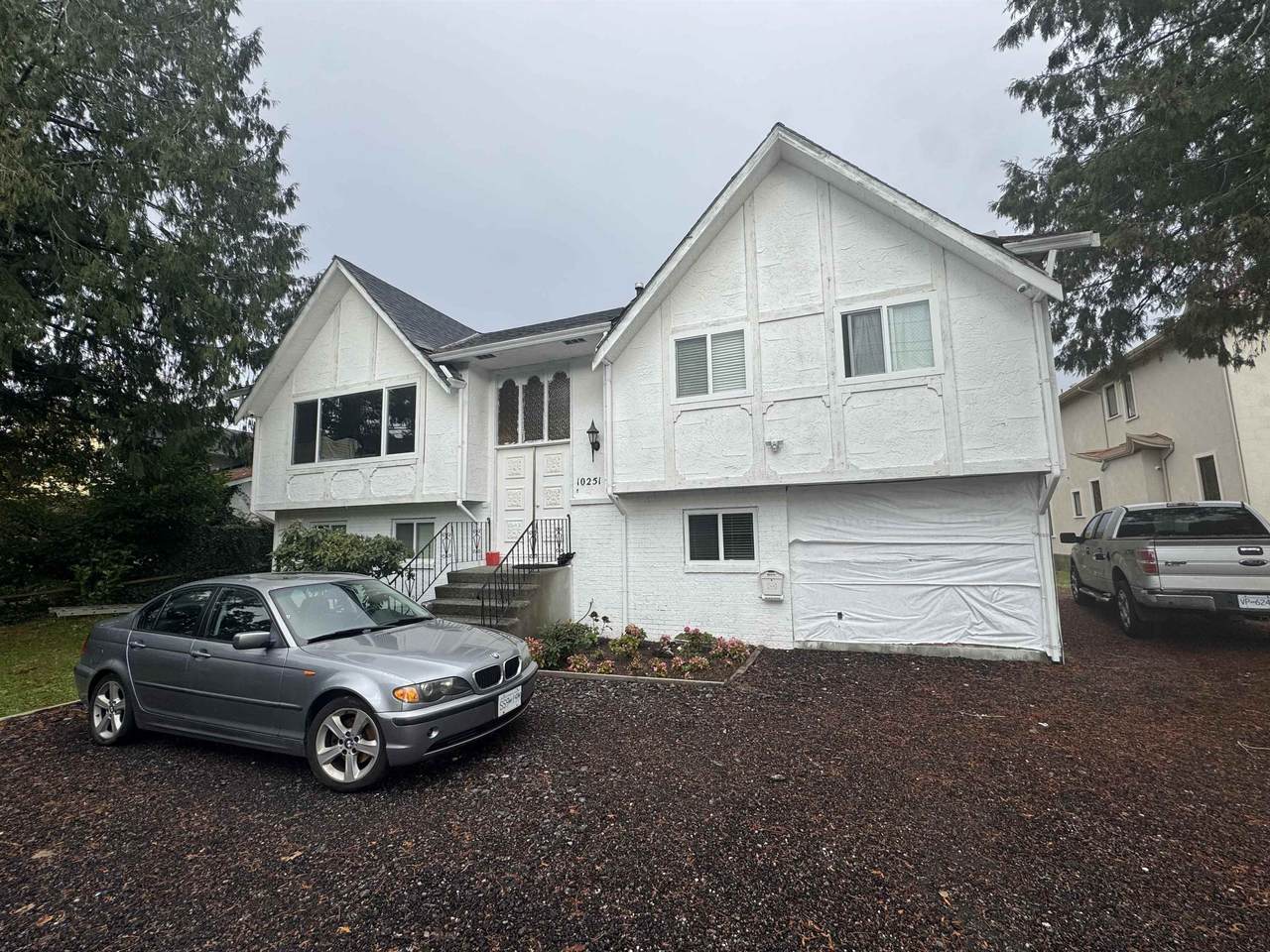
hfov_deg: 102.1
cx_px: 635
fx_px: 514
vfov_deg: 85.7
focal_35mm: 14
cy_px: 476
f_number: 2.2
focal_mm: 2.22
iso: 50
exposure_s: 1/1094
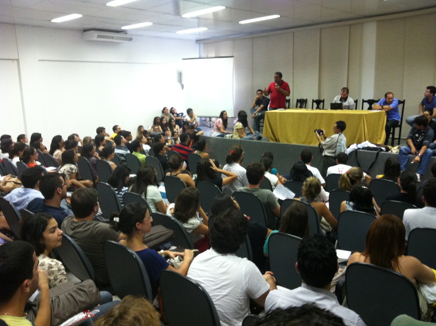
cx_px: 218
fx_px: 440
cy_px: 163
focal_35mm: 35
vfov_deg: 40.6
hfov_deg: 52.7
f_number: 2.8
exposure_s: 1/15
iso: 200
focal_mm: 3.85
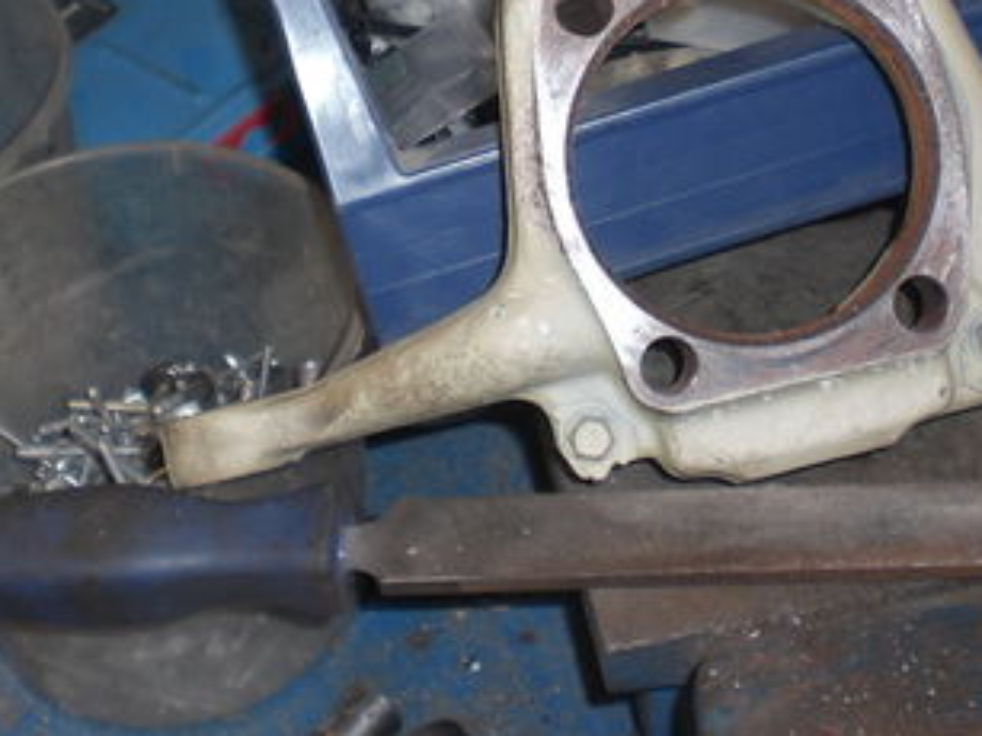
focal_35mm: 75
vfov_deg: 19.3
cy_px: 99
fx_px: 2127
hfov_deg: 25.8
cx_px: 662
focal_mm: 6.3
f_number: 3.1
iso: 100
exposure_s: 1/60
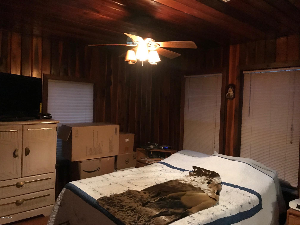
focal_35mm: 28
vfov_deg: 49.7
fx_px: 243
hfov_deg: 63.4
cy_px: 112
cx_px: 150
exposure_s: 1/4
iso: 100
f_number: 1.8
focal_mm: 3.99
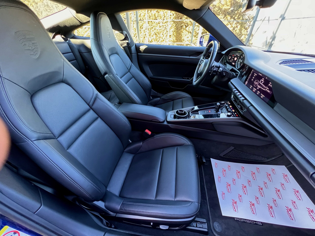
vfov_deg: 89.9
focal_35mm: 13
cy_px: 118
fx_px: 118
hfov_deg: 106.2
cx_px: 158
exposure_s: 1/60
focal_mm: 1.57
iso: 640
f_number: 1.8
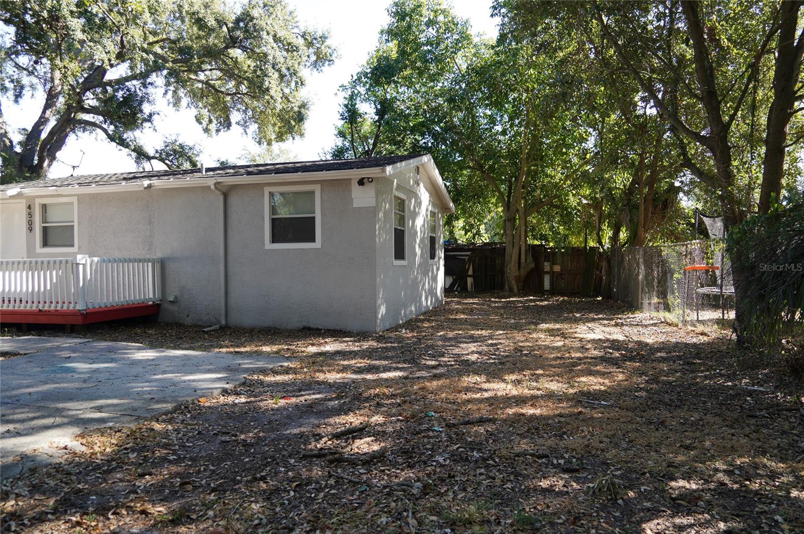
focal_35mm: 24
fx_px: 535
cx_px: 402
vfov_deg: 53.0
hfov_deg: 73.8
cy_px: 267
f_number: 4.5
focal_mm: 24
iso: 100
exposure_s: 1/80
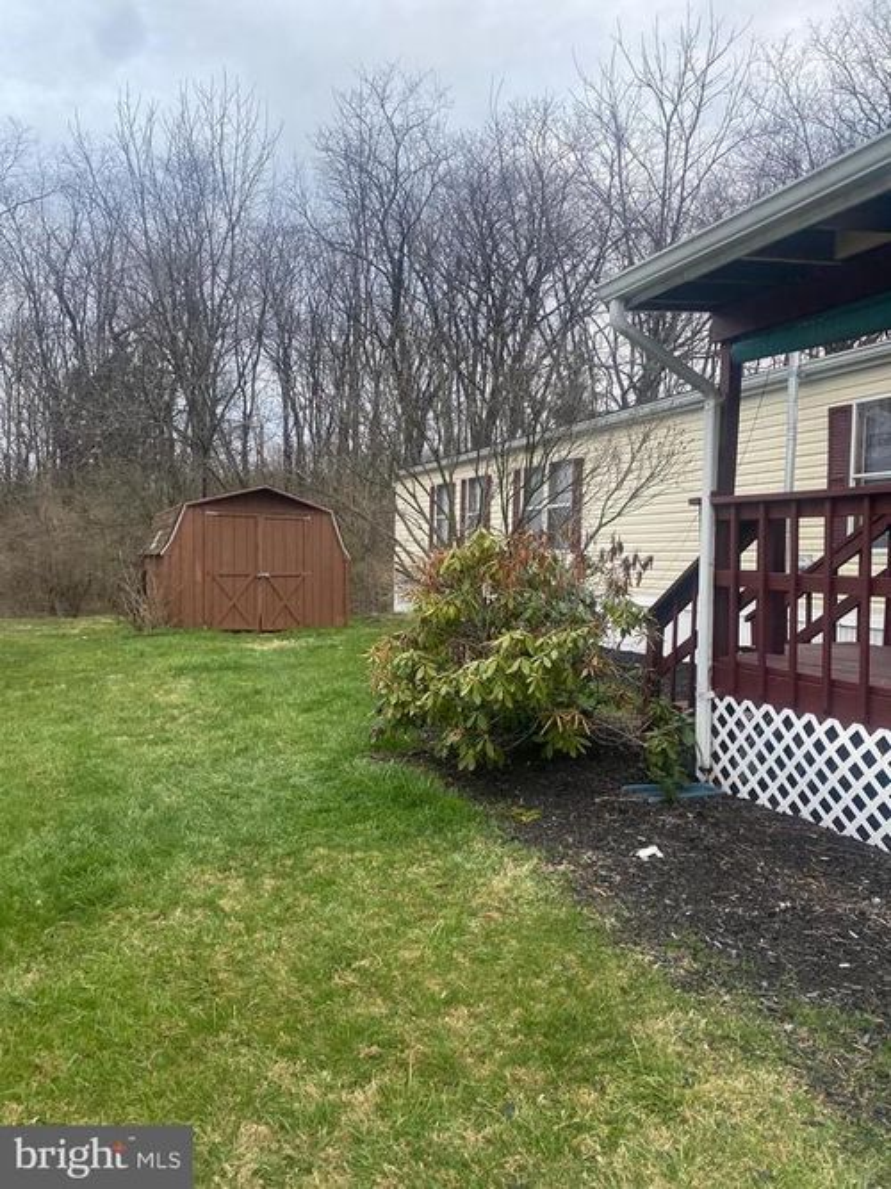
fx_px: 893
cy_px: 594
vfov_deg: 67.3
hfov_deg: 53.0
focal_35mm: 26
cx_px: 446
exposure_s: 1/121
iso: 125
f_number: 1.8
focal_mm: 4.25
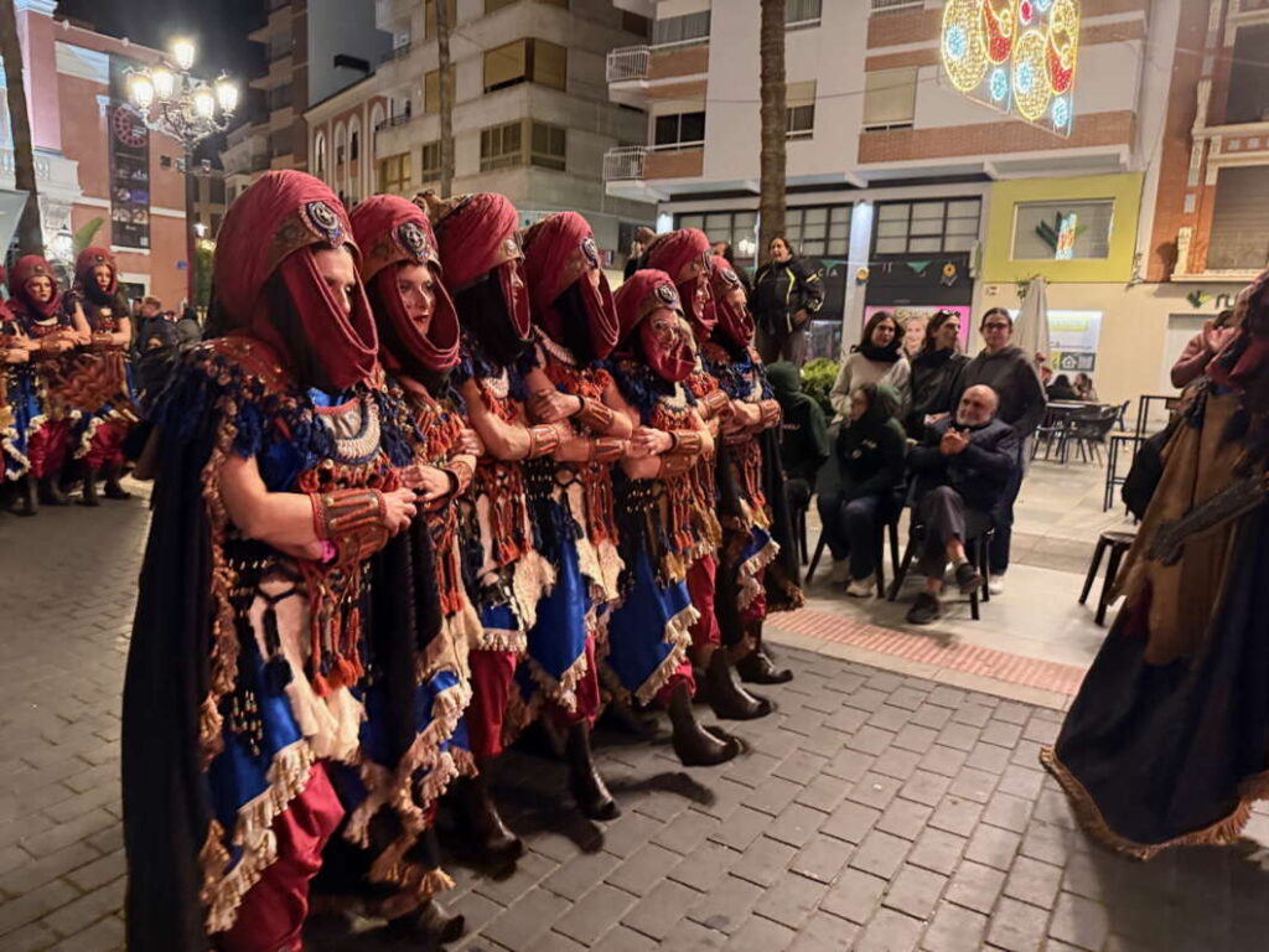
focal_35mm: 24
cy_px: 476
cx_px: 634
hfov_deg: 71.6
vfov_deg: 56.8
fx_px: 880
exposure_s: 1/33
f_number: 1.78
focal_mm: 6.76
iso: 1000
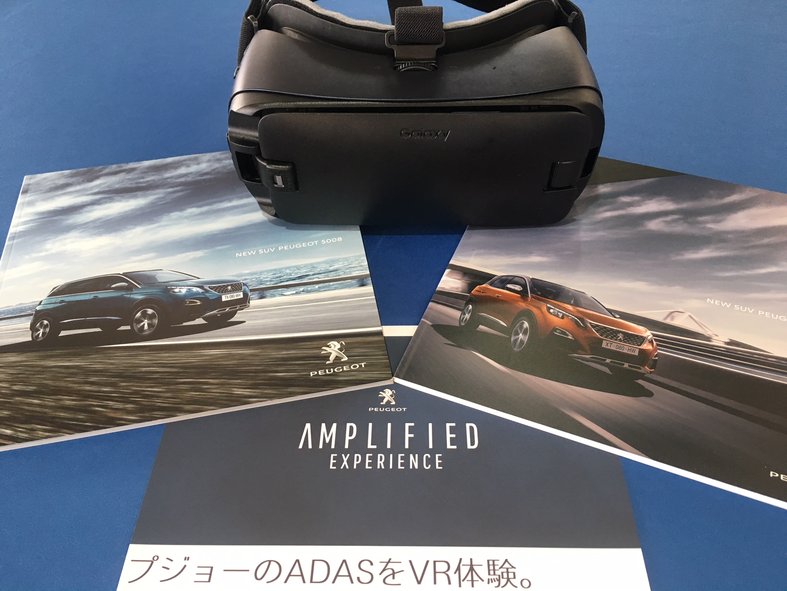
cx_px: 394
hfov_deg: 61.7
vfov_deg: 48.2
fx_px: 659
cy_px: 296
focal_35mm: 29
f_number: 2.2
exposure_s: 1/30
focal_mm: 4.15
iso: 40
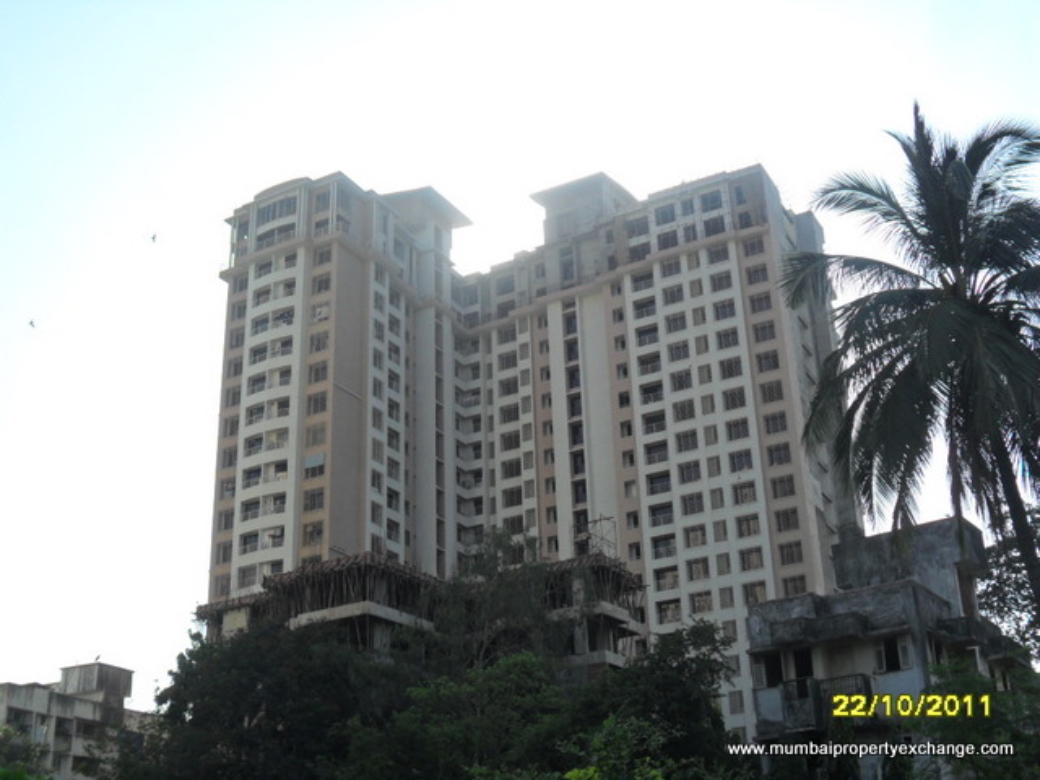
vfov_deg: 32.9
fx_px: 1322
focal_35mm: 44
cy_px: 390
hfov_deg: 42.9
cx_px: 520
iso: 100
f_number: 4.5
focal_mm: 7.8
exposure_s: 1/750
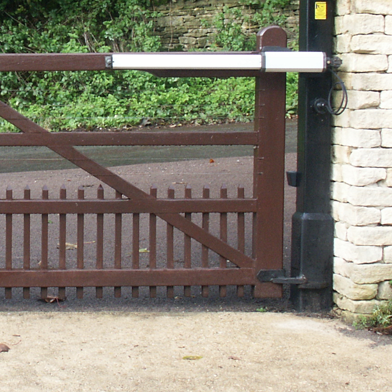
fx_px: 1281
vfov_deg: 17.3
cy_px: 88
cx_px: -42
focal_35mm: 100
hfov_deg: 16.8
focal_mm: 9.82
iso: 100
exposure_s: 1/60
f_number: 6.7
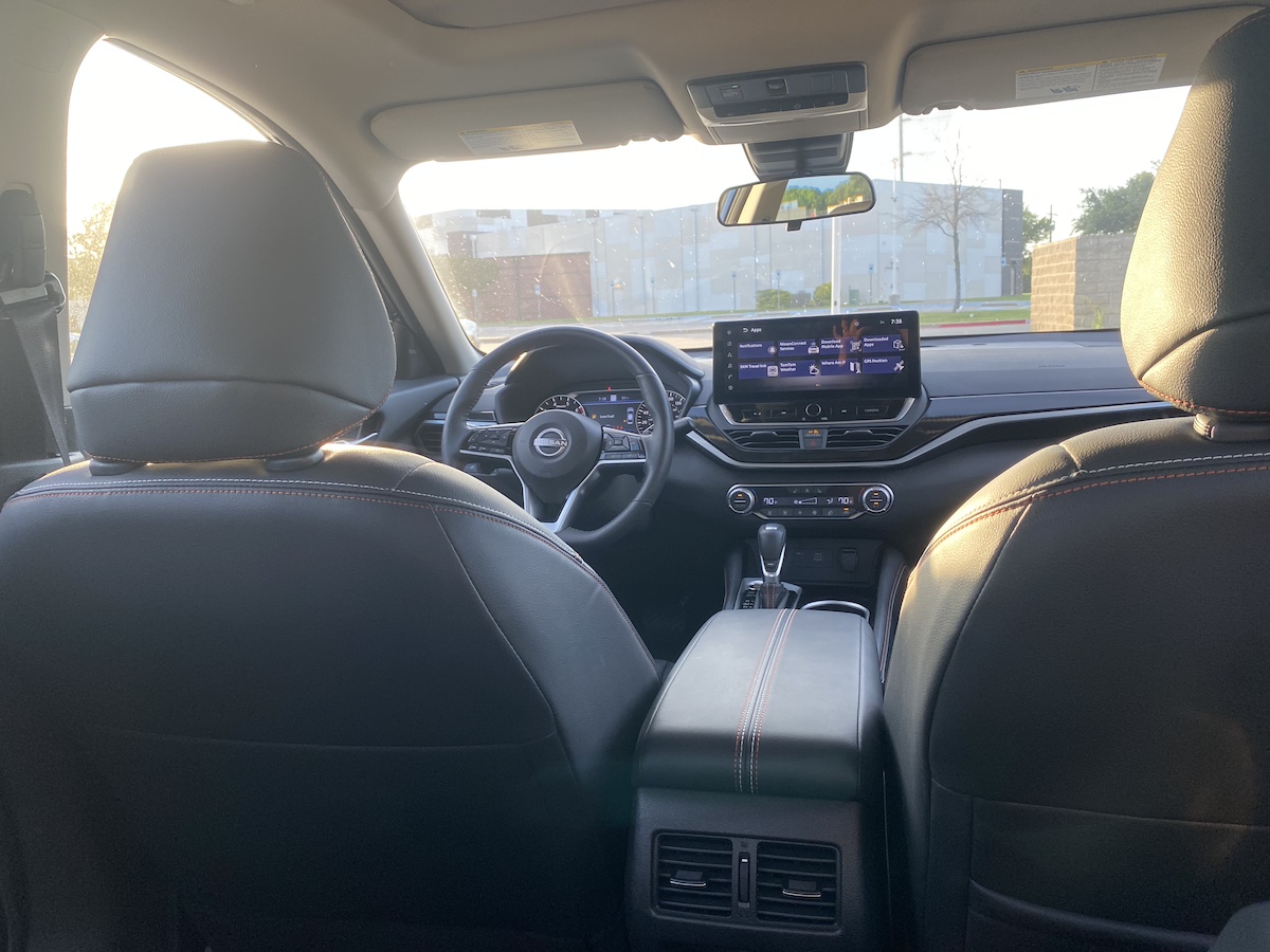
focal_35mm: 26
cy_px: 476
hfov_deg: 67.3
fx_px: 954
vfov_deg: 53.1
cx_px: 635
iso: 64
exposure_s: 1/122
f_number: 1.8
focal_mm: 4.25
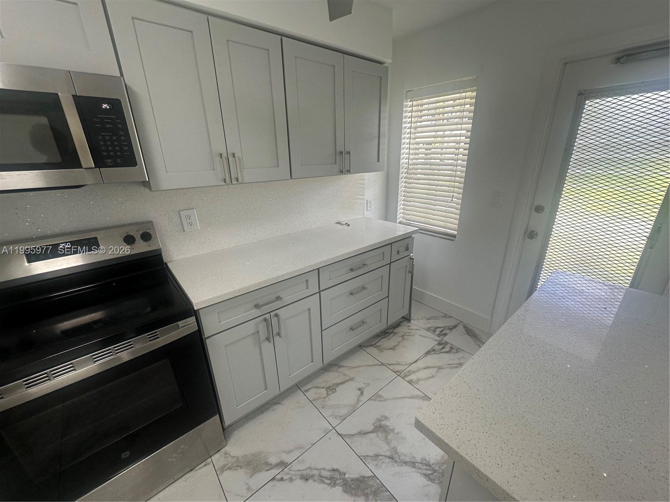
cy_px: 251
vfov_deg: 85.7
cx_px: 335
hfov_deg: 102.1
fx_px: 271
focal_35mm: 14
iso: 125
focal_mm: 2.22
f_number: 2.2
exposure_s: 1/120
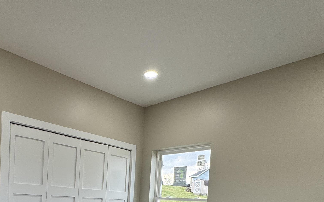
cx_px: 107
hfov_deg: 61.3
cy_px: 210
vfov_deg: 36.8
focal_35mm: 30
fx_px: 265
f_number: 2.2
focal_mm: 2.22
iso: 100
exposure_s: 1/120
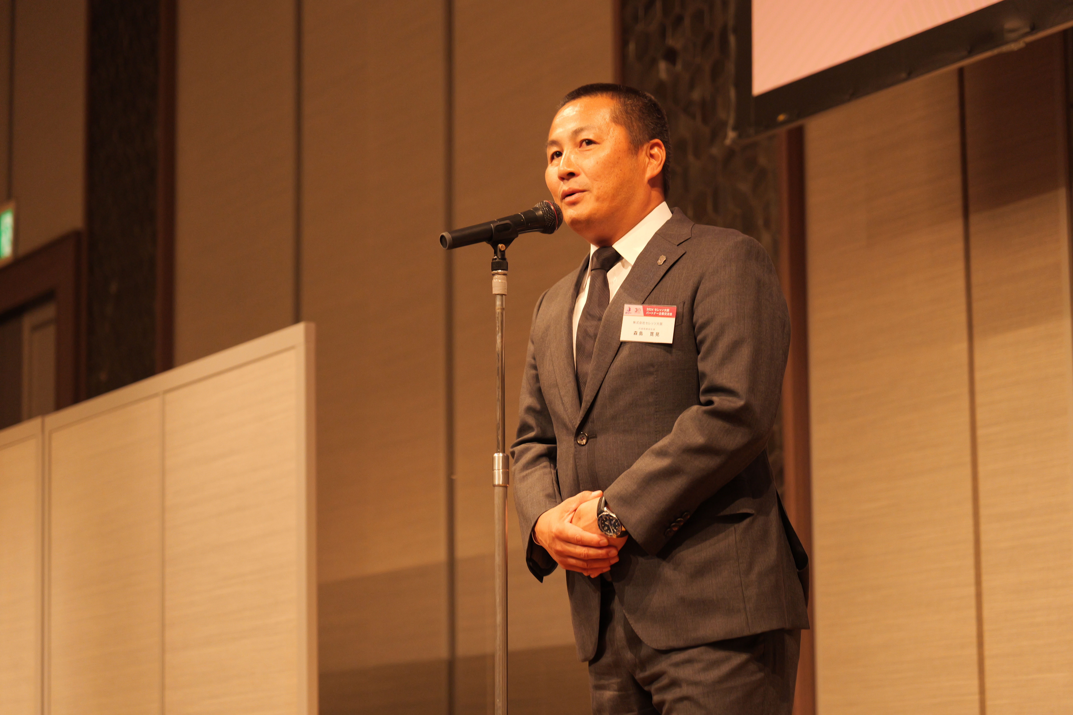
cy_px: 358
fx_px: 3129
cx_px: 536
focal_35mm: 105
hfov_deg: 19.5
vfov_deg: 13.0
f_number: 4
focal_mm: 105
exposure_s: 1/200
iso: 3200
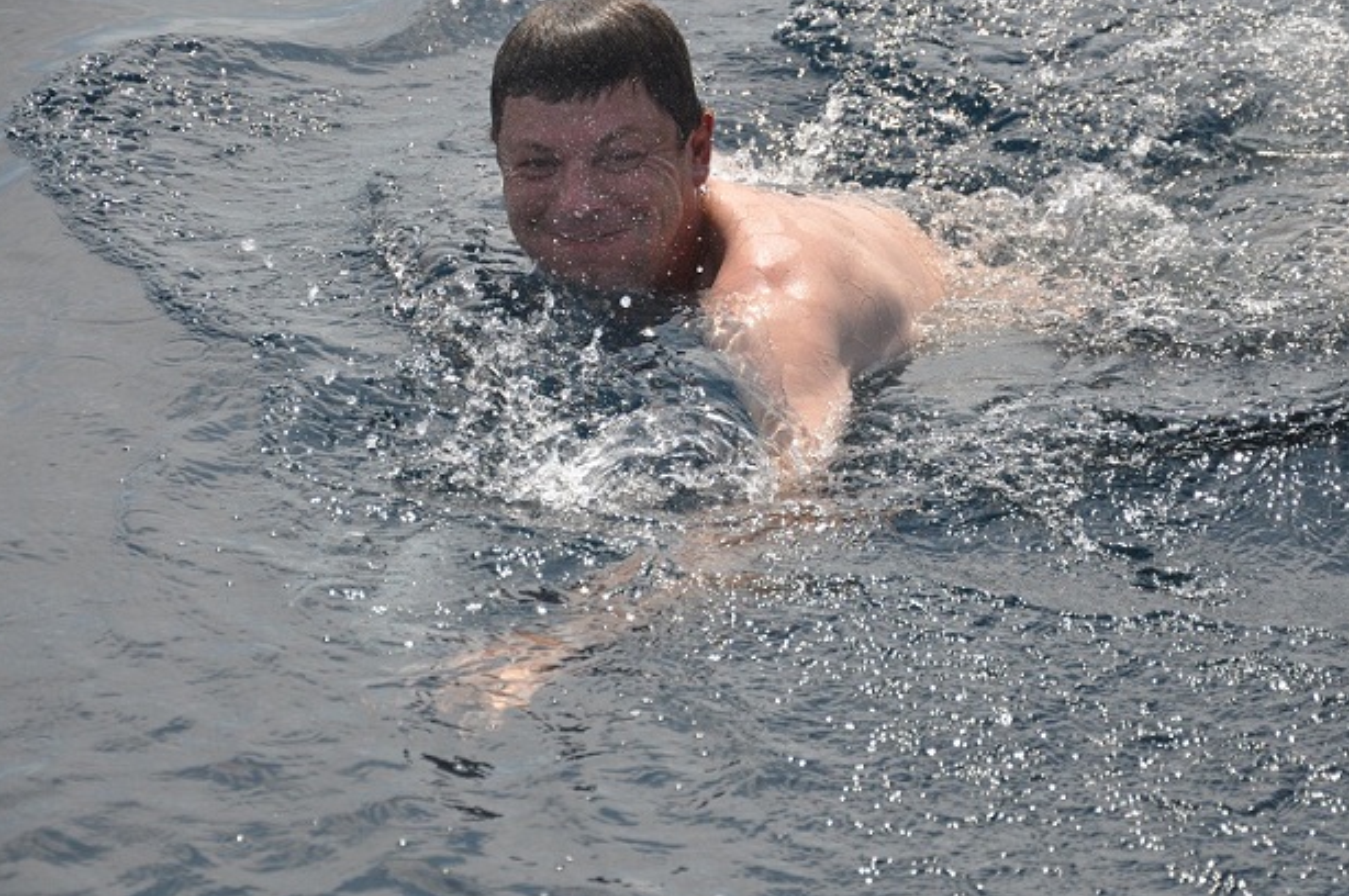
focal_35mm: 151
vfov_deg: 9.1
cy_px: 483
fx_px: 5652
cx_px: 691
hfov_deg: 13.6
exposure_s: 1/2500
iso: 640
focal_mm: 90
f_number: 5.6
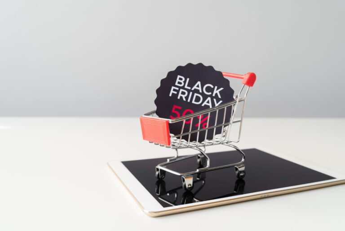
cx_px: 172
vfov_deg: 35.1
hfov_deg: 50.7
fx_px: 364
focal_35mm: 38
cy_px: 116
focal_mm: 38
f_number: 7.1
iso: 100
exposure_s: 1/20
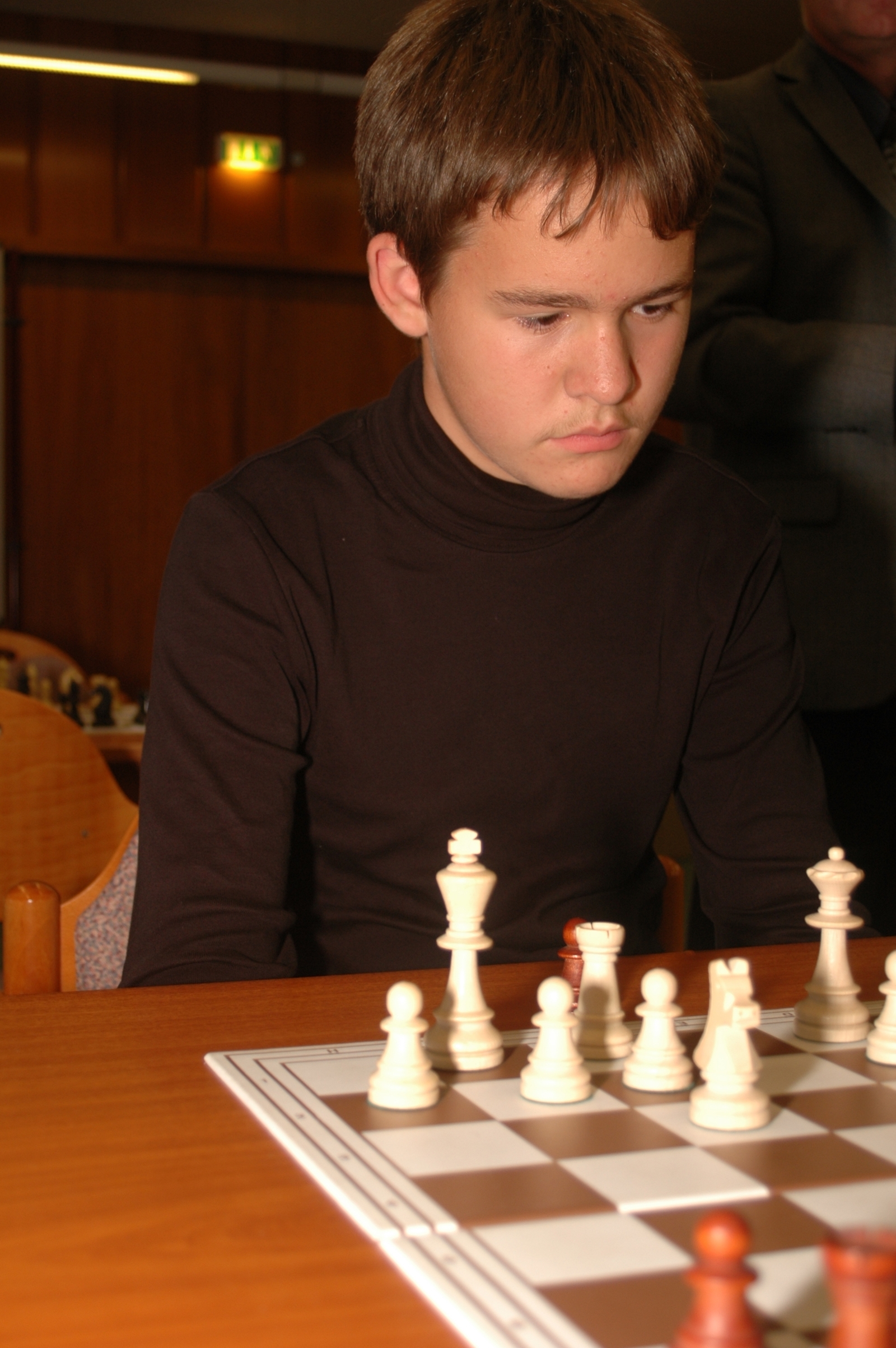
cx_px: 448
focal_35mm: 51
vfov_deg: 38.9
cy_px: 674
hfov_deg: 26.4
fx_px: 1907
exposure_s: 1/60
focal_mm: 34
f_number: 4.8
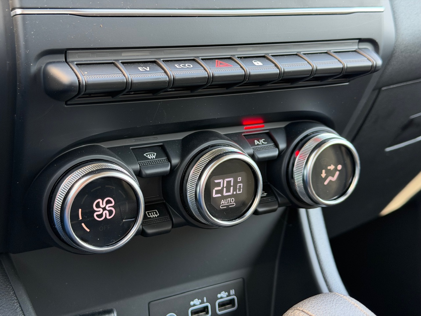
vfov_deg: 30.3
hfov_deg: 39.7
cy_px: 158
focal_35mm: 48
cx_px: 210
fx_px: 584
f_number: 1.78
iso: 160
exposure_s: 1/61
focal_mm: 6.76
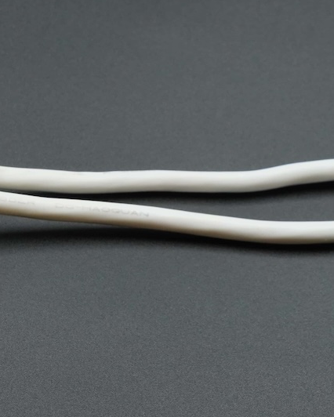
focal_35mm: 158
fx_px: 1951
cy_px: 132
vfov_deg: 12.2
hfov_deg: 9.8
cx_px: 256
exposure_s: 1/50
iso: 1000
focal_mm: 56
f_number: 13
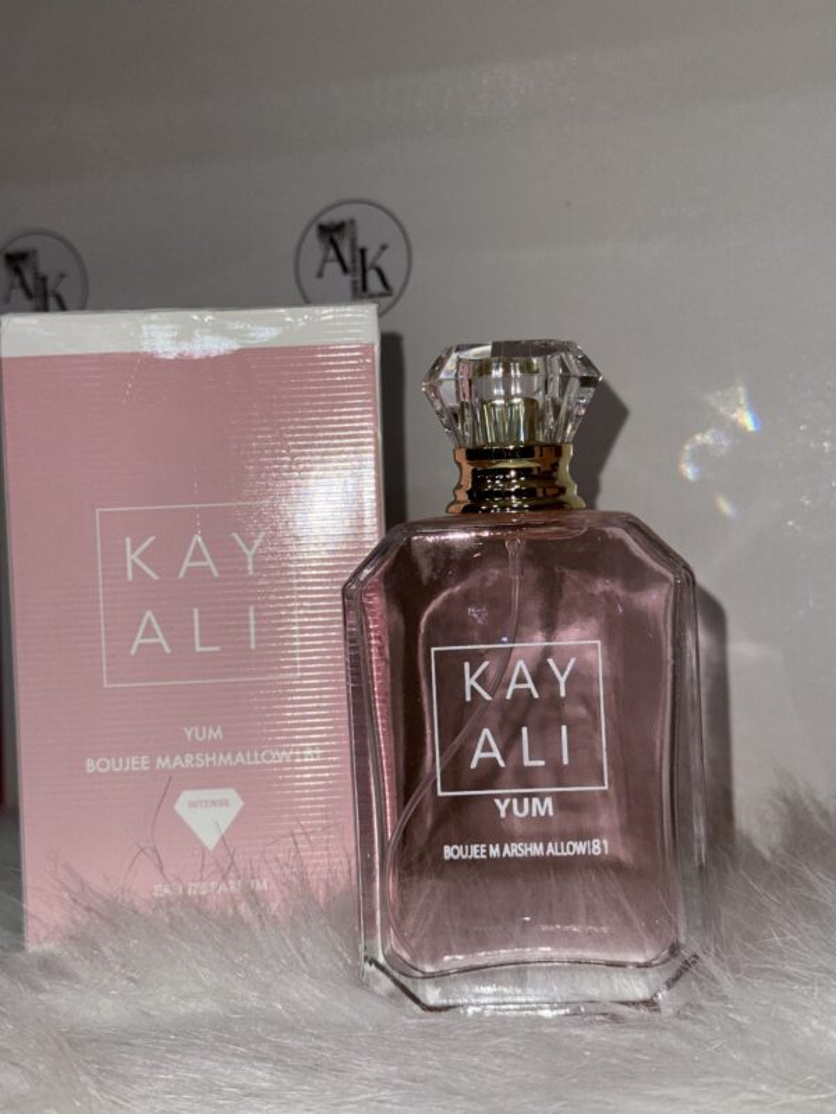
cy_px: 557
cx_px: 418
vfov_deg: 39.7
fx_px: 1546
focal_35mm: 48
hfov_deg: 30.3
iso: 50
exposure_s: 1/658
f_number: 1.78
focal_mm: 6.76
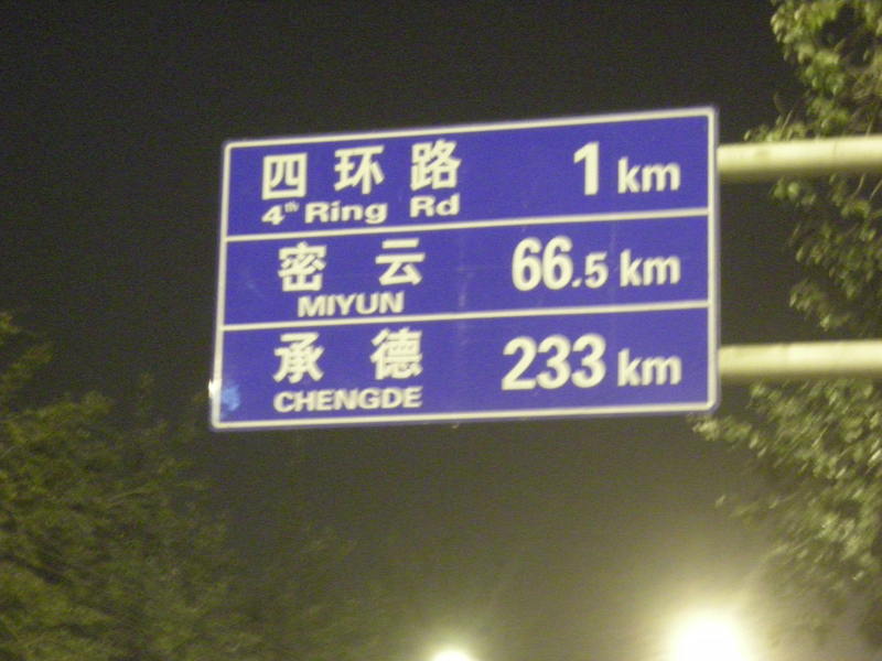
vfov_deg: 14.1
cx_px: 441
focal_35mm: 105
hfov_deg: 18.7
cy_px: 330
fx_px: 2675
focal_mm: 17.1
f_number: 4.7
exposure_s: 1
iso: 805
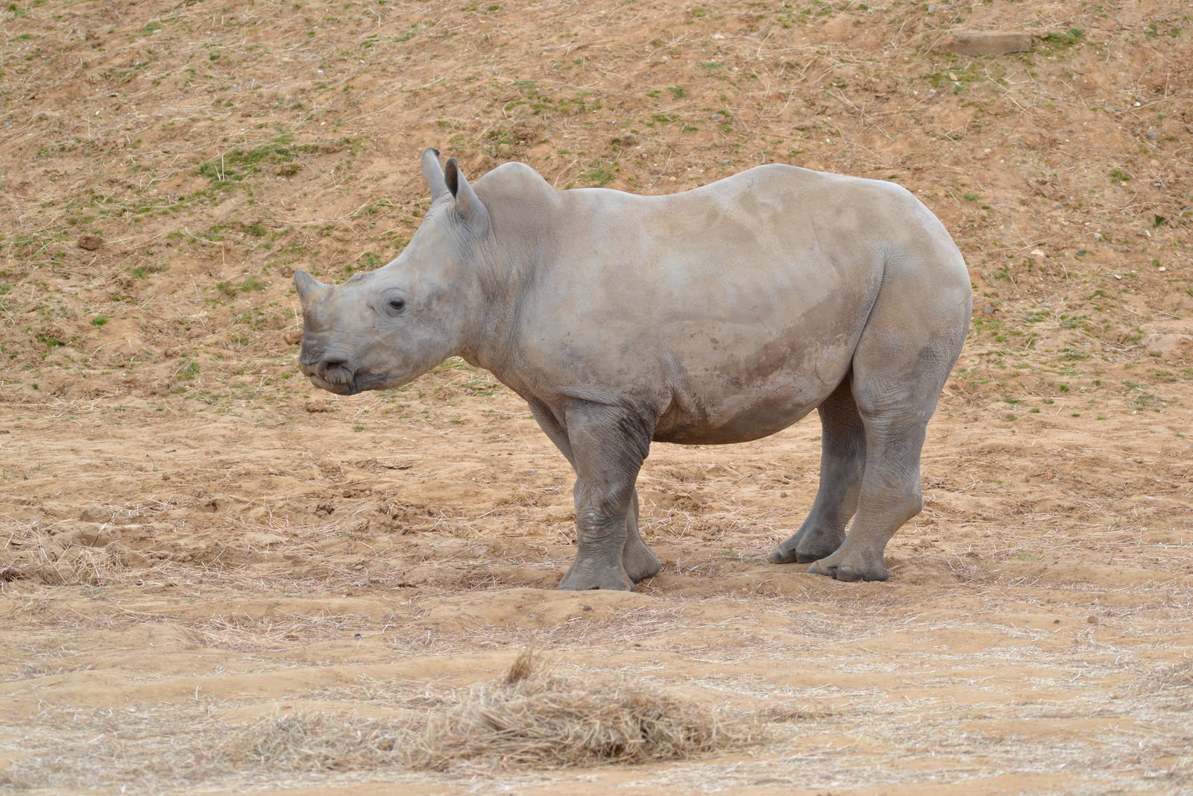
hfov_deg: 9.1
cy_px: 398
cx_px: 596
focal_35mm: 225
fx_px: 7456
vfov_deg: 6.1
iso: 400
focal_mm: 150
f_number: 5
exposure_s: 1/500
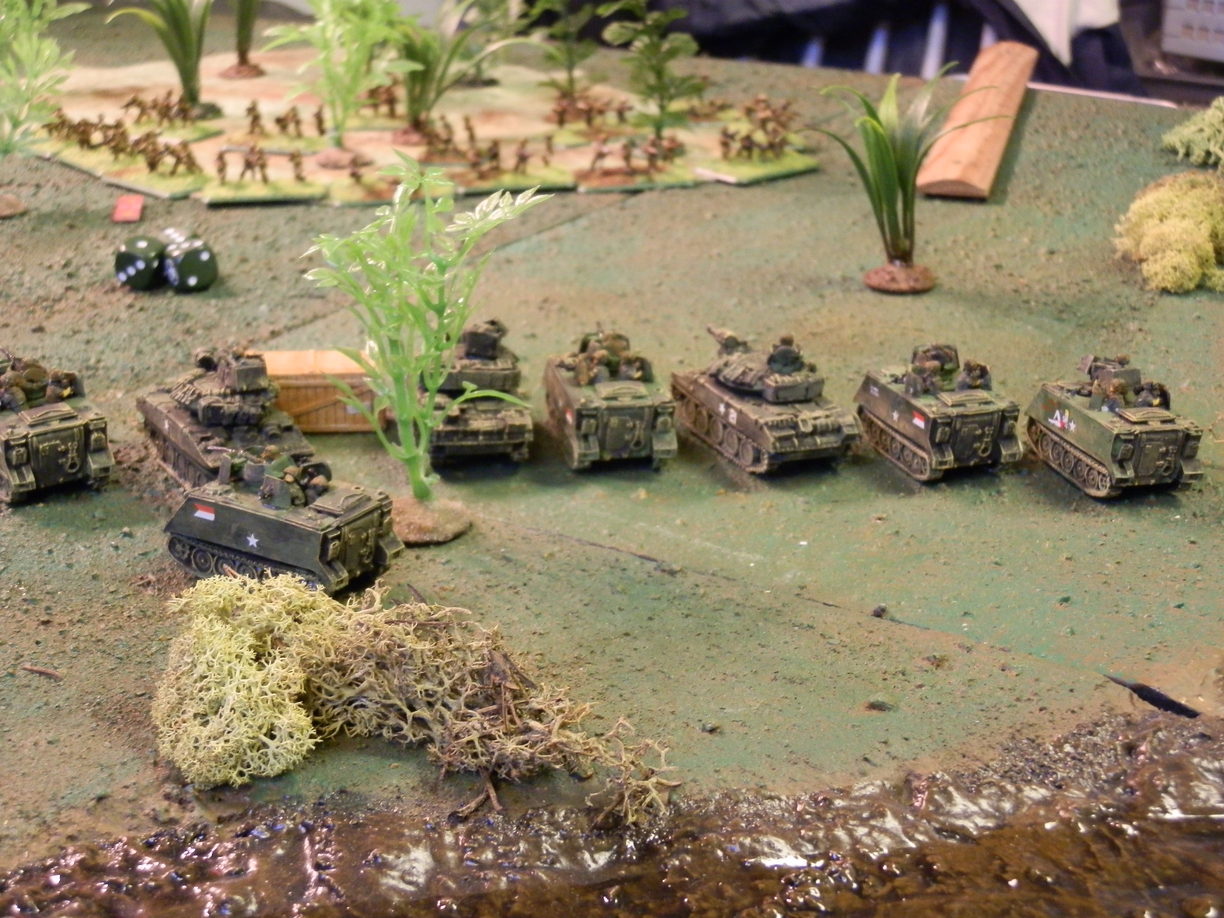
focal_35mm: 61
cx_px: 612
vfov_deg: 24.0
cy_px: 459
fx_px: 2157
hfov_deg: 31.7
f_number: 3.7
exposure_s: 1/8
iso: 320
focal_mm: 10.99
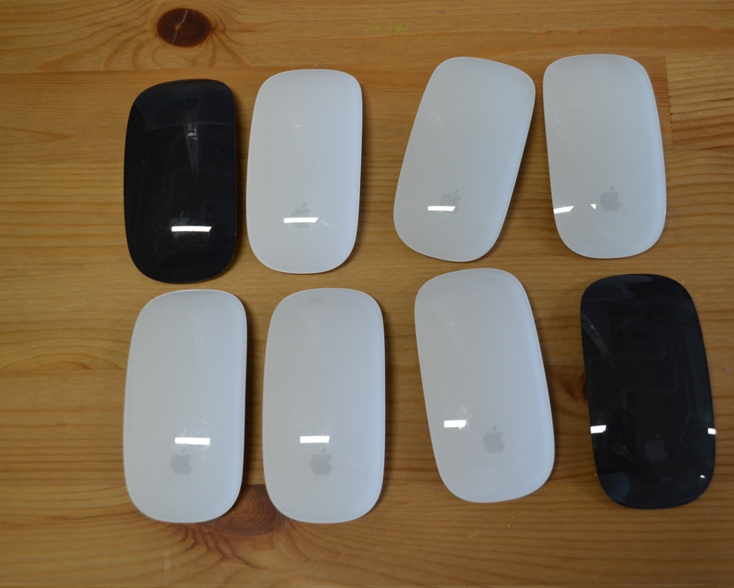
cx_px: 411
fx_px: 956
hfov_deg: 41.9
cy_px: 294
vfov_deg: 34.2
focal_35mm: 44
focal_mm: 26
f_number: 4.2
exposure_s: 1/50
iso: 400
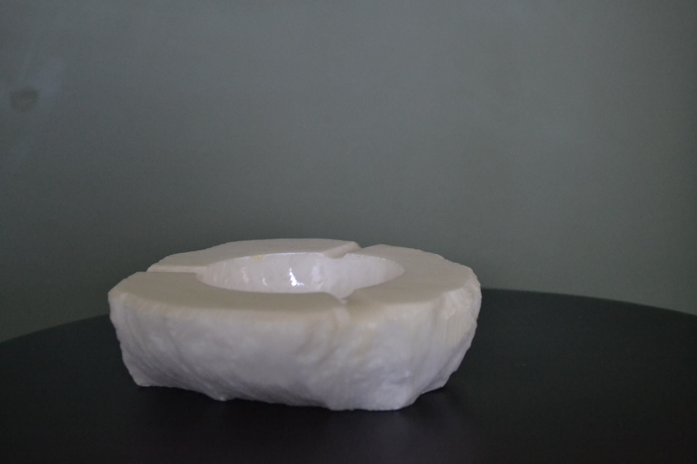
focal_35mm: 68
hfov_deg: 29.9
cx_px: 348
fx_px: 1307
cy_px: 232
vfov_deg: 20.2
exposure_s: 1/60
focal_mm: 45
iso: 2500
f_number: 5.3
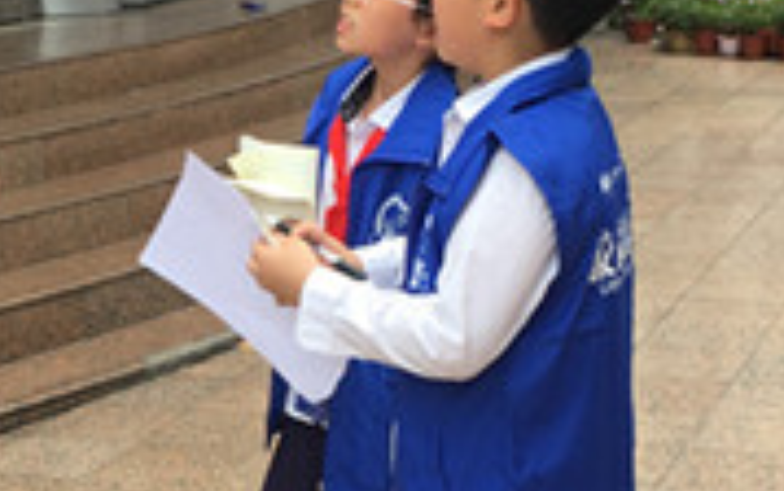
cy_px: 324
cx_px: 215
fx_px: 2201
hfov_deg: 20.1
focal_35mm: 103
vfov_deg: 12.7
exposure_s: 1/516
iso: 25
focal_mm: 4.15
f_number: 2.2
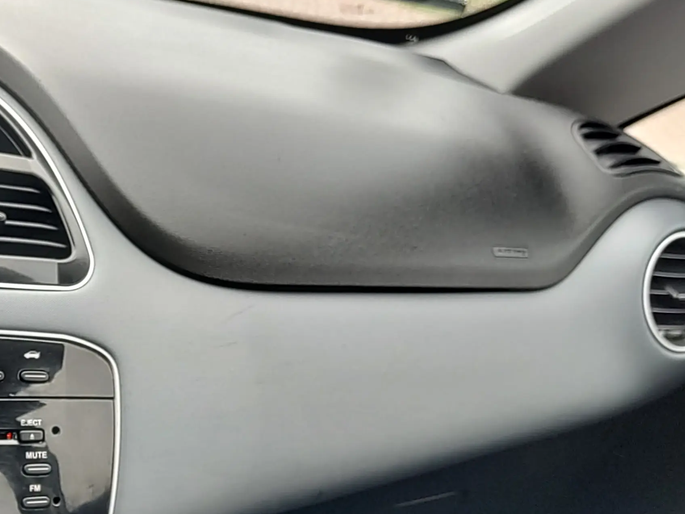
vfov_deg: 27.3
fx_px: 1029
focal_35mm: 52
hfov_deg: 35.5
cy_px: 440
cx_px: 123
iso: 133
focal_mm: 5.56
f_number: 1.8
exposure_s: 1/50
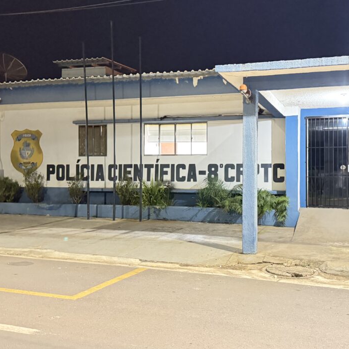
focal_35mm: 39
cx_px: 206
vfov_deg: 42.8
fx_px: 445
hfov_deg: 42.7
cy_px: 168
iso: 2500
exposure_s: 1/15
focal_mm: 6.76
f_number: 1.78
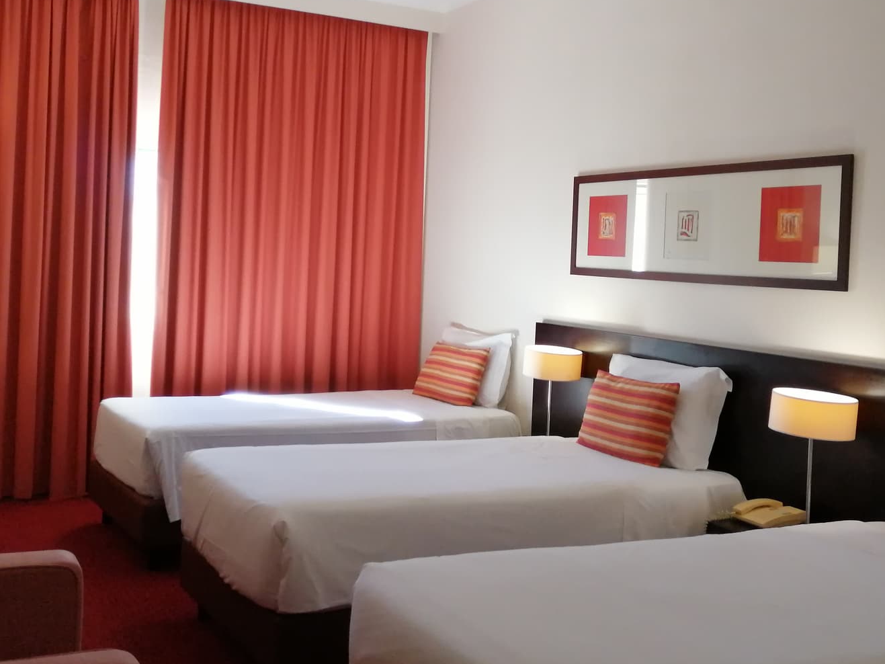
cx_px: 424
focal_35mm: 41
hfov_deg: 45.8
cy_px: 269
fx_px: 1048
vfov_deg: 35.0
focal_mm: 3.95
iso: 320
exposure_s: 1/100
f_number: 1.8
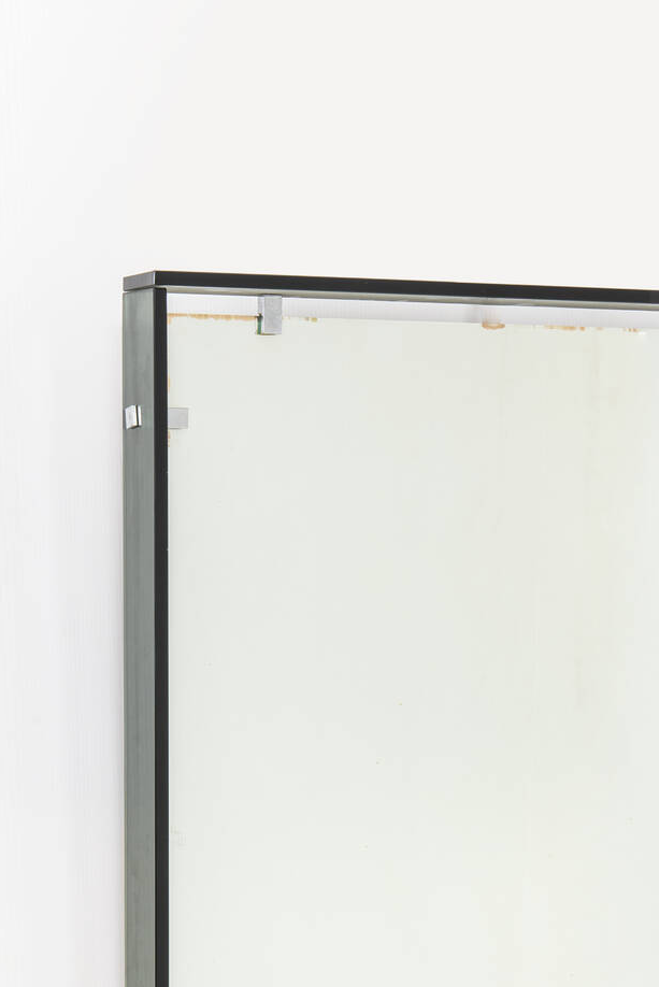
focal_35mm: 128
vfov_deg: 15.9
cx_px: 518
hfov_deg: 10.7
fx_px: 3510
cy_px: 801
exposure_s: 1/200
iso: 100
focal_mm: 56
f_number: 14
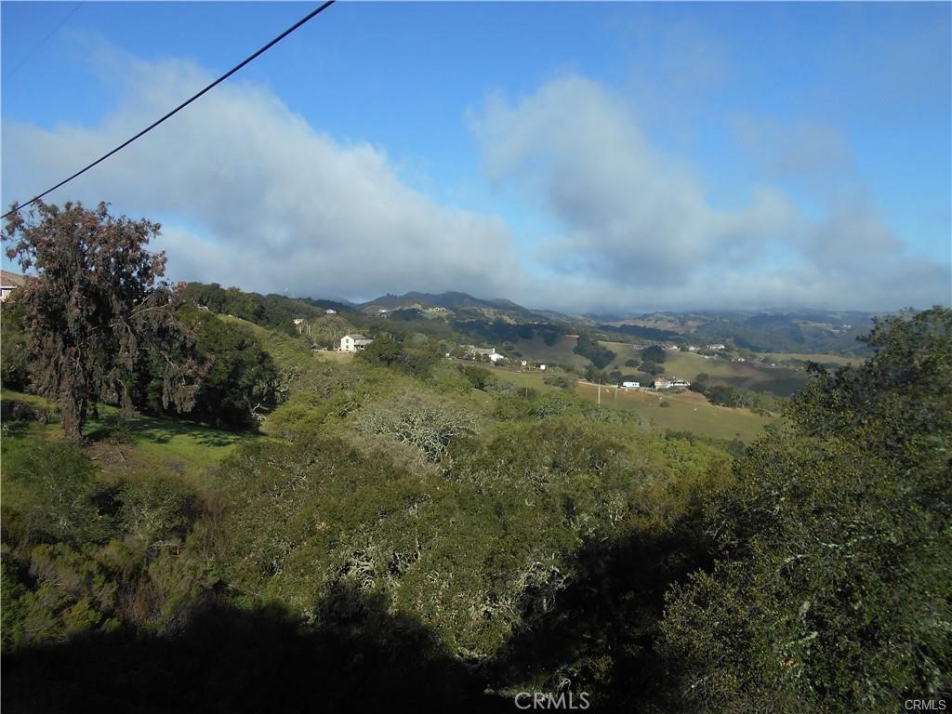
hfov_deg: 67.3
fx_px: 715
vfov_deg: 53.1
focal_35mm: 26
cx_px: 476
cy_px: 357
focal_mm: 4.6
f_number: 3.2
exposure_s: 1/1250
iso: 80
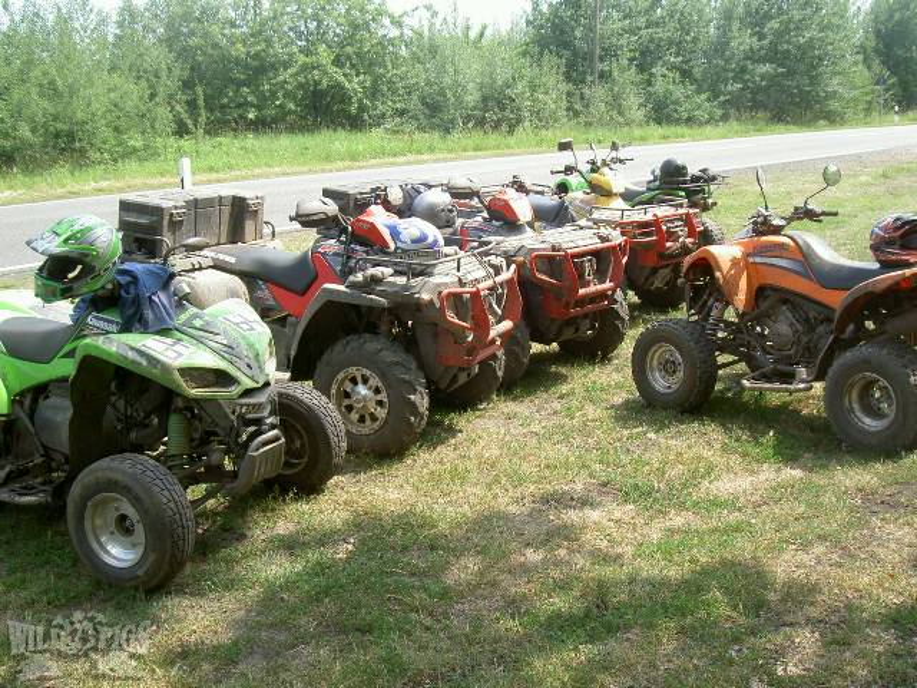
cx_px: 458
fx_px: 1033
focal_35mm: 39
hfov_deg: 47.9
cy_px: 344
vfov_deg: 36.8
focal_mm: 8
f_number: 4.7
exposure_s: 1/125
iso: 50
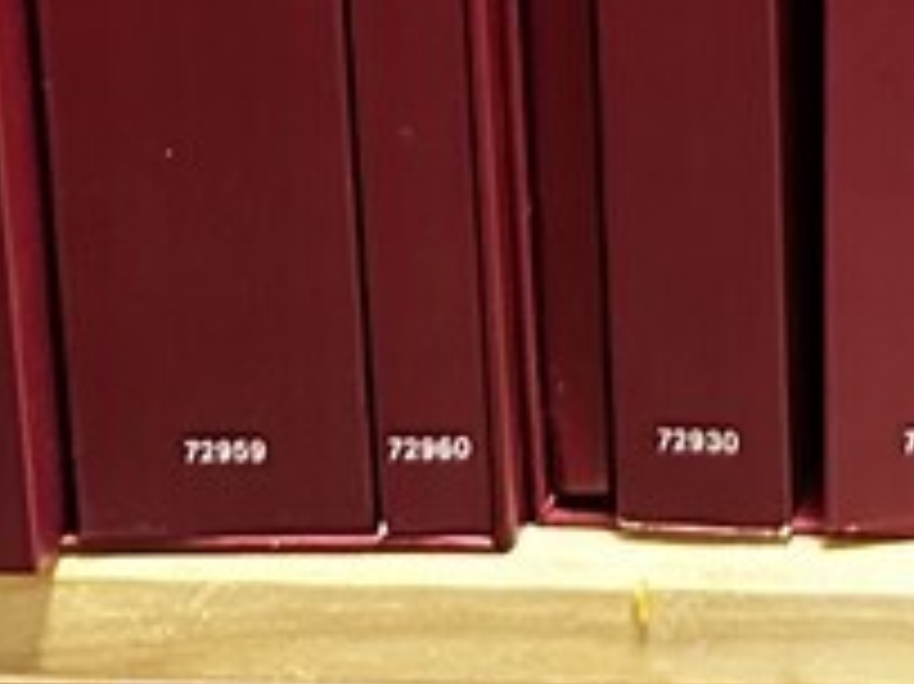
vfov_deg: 8.7
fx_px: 3747
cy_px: -1332
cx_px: 1391
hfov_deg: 13.1
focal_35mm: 142
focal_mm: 6.86
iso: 640
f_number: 1.78
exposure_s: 1/40
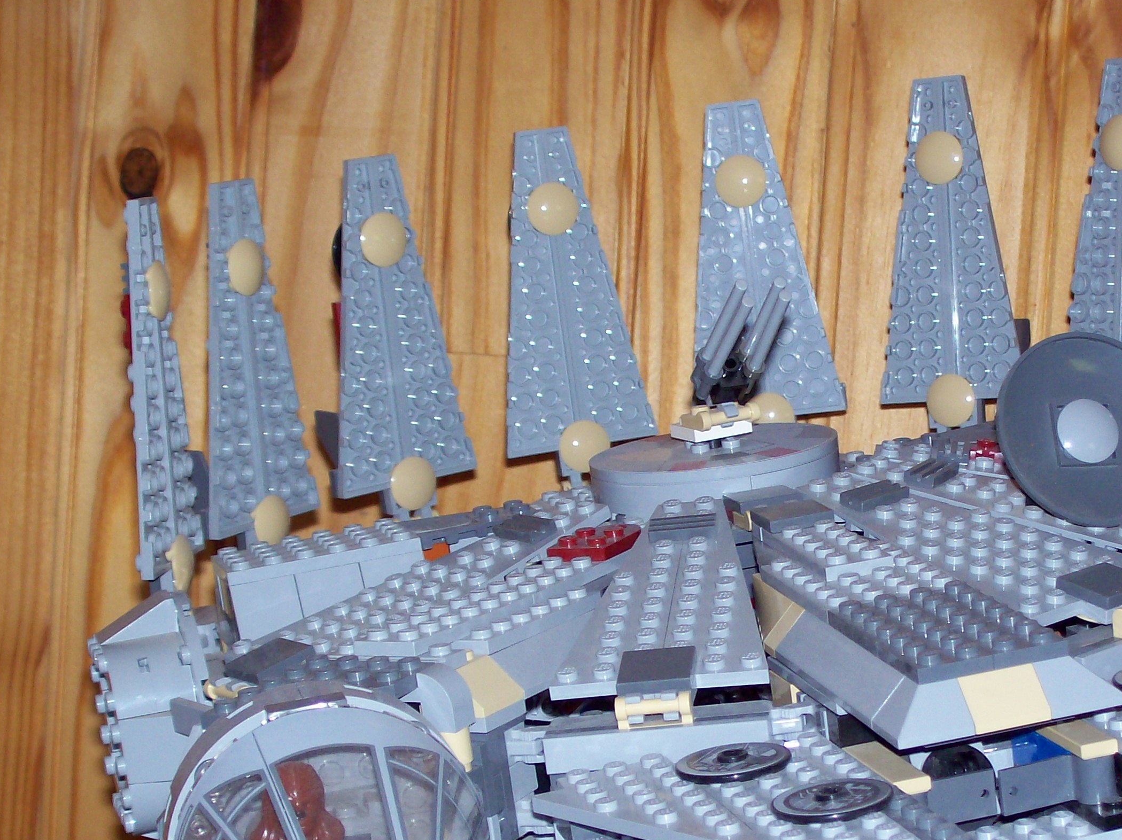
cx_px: 697
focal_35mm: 95
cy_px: 549
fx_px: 3078
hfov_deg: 20.6
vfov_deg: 15.5
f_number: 3.8
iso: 80
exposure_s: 1/95.5
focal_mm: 11.6
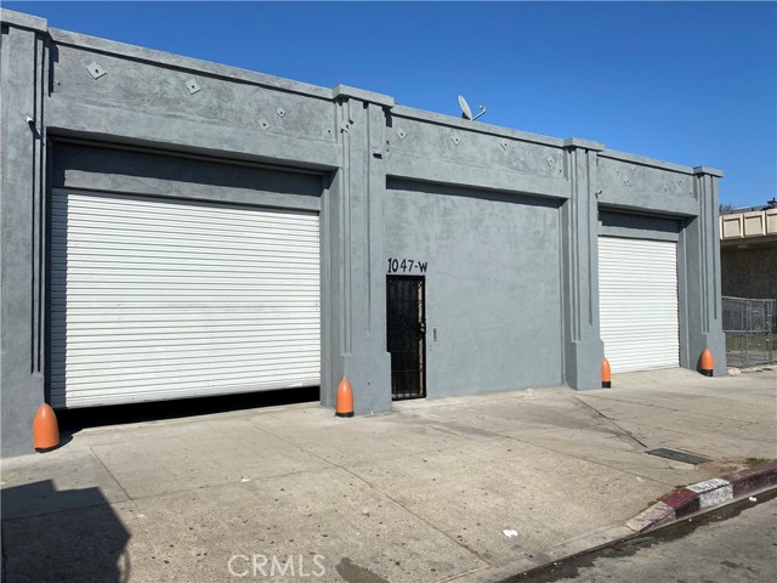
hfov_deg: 67.3
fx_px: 584
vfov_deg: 53.1
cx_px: 388
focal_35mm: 26
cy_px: 292
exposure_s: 1/6803
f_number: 1.8
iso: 32
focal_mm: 4.25
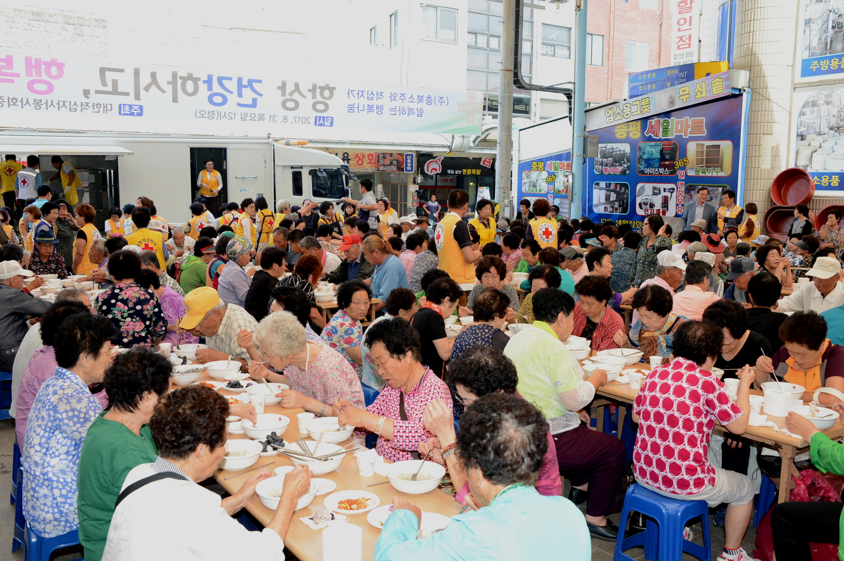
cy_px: 280
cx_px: 422
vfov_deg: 41.1
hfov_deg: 58.7
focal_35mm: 32
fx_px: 750
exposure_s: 1/200
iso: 1600
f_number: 8
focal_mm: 32
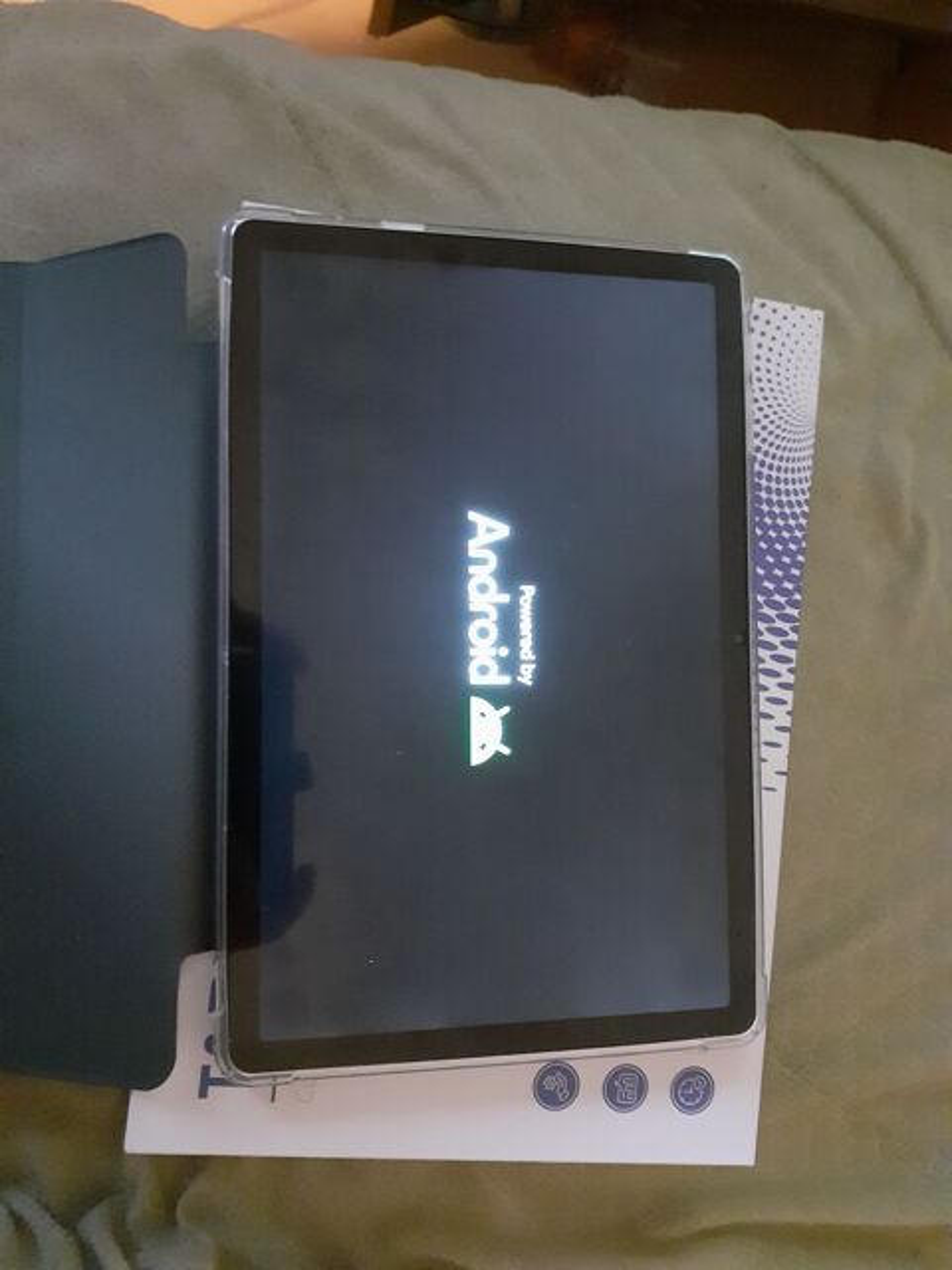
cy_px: 635
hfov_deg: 51.4
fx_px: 990
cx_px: 476
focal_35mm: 27
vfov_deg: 65.3
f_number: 1.9
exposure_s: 1/14
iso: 1250
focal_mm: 3.6
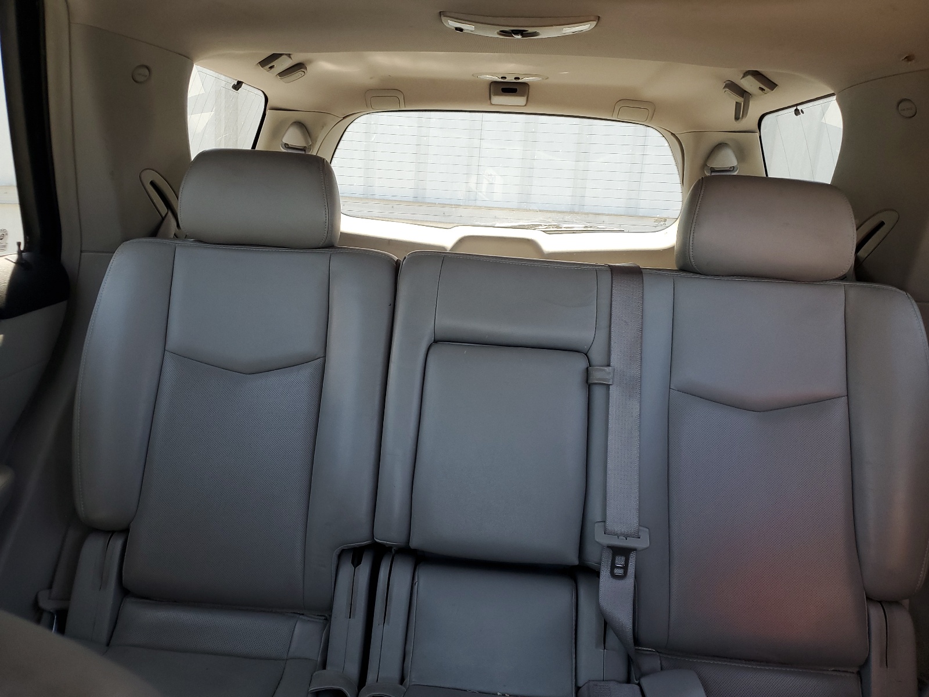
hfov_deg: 67.3
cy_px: 348
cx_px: 464
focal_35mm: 26
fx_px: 698
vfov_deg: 53.1
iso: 61
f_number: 1.5
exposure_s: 1/100
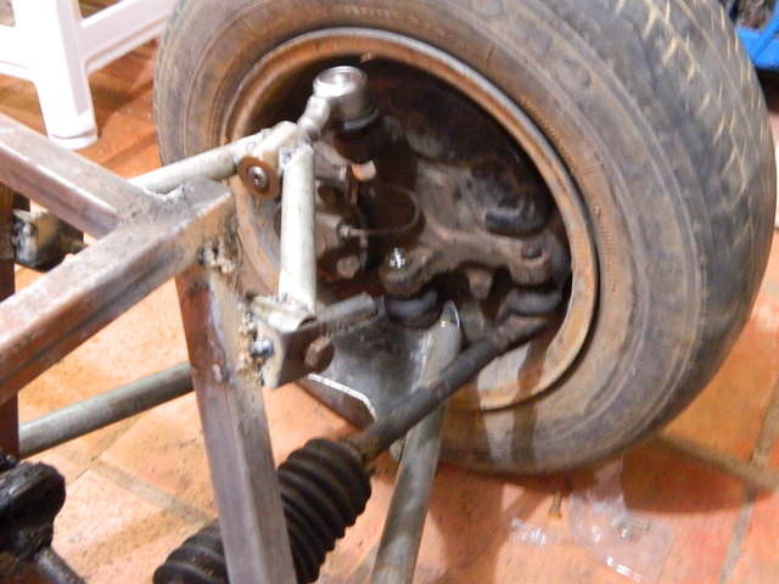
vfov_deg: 35.1
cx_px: 390
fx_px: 923
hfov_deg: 45.8
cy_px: 292
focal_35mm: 41
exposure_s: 1/2
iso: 800
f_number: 3.5
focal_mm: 7.3
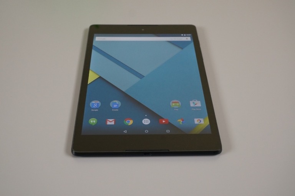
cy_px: 98
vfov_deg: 29.8
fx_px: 368
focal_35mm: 45
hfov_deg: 43.7
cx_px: 148
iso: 1250
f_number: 5.6
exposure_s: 1/60
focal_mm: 30
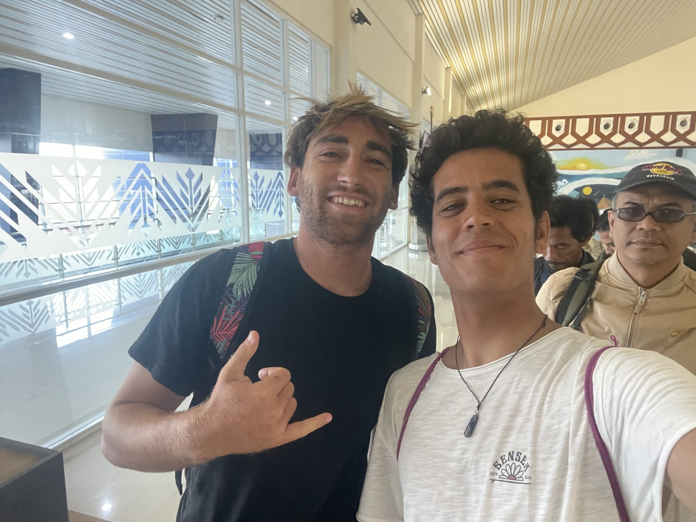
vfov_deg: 58.9
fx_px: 462
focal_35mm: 23
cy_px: 261
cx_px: 348
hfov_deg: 73.9
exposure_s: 1/30
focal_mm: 2.71
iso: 400
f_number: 2.2
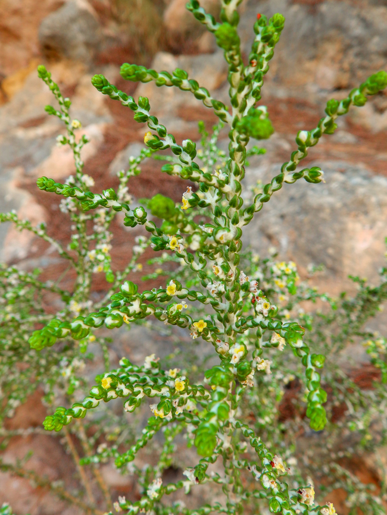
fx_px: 477
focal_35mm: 32
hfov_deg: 44.2
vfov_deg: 56.8
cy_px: 258
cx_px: 194
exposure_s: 1/60
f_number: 3.7
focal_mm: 5.7
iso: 80
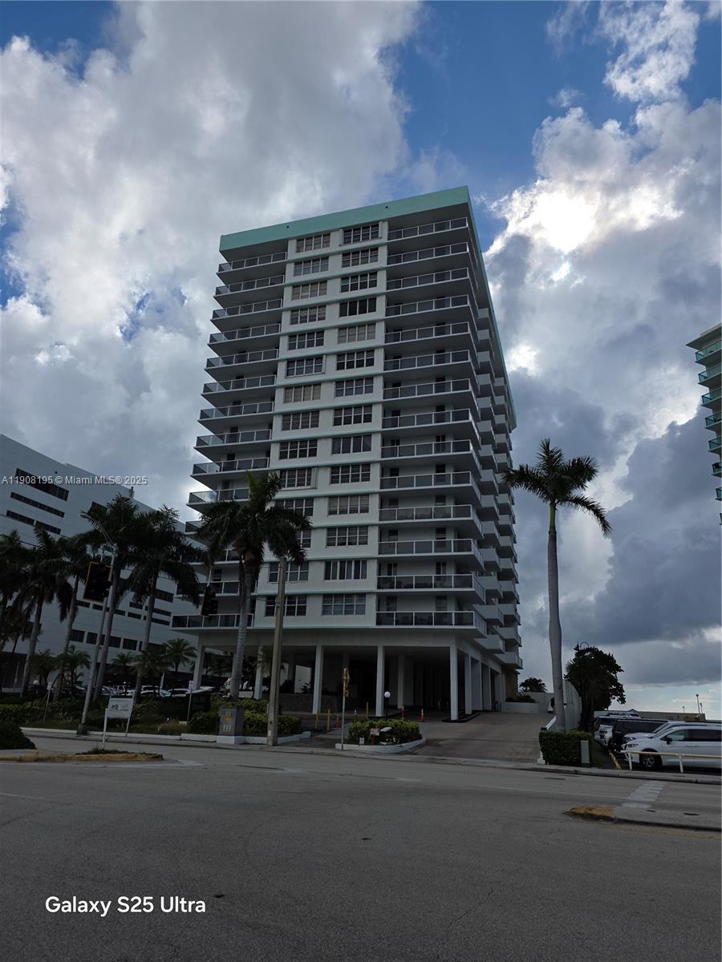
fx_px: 640
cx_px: 361
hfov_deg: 58.9
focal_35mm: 23
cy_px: 481
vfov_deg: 73.9
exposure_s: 1/1946
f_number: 1.7
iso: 12
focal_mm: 6.3
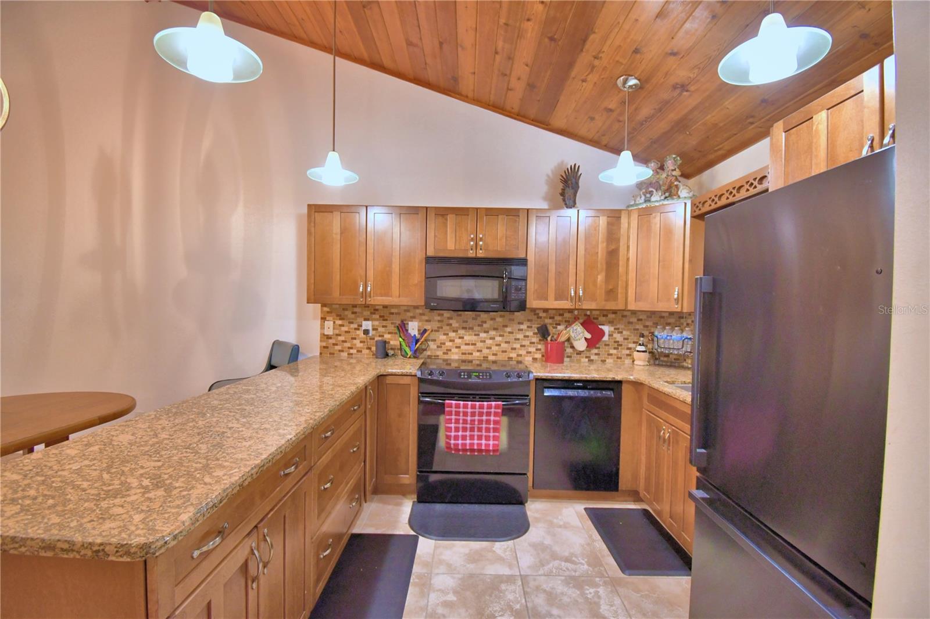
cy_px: 310
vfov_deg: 77.3
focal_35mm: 15
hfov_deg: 100.4
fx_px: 387
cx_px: 465
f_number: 4.5
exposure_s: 1/30
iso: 1100
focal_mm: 10
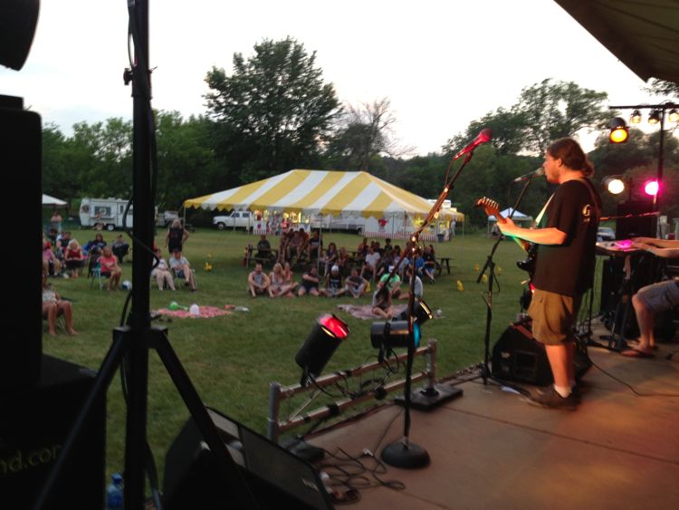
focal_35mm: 33
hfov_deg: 55.3
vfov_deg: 43.0
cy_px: 255
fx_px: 648
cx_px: 340
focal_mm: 4.13
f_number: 2.4
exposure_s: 1/20
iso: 64
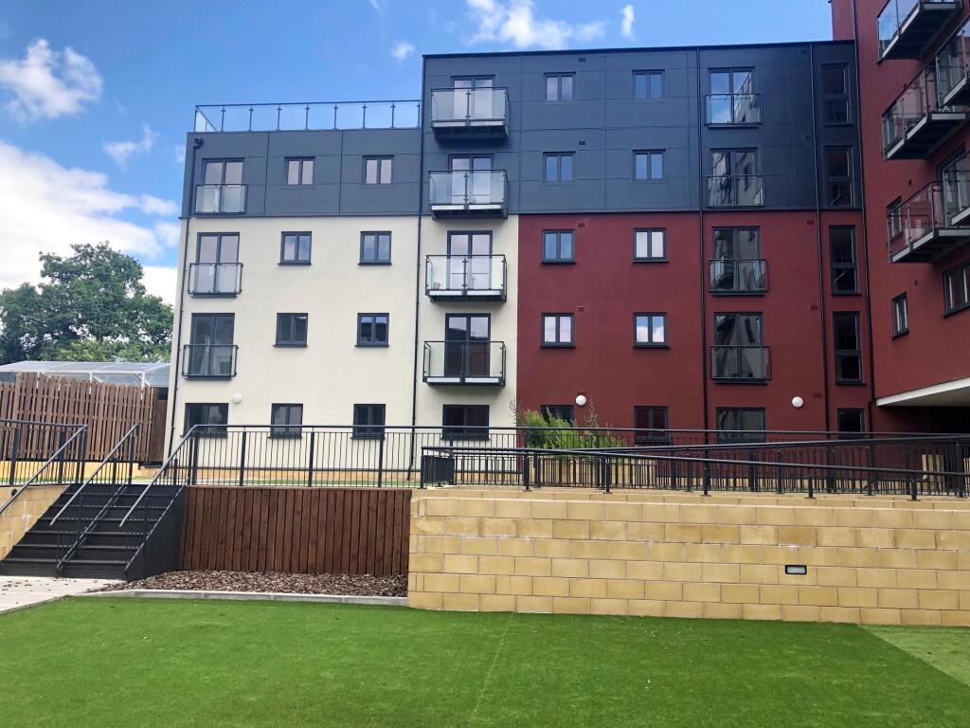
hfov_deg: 63.4
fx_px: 785
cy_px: 364
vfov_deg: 49.7
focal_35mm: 28
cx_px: 485
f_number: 1.8
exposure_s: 1/545
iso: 20
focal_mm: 3.99
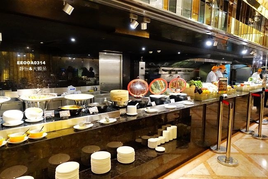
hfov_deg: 73.8
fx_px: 179
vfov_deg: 53.1
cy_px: 90
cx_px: 134
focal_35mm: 24
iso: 3200
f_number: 3.2
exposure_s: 1/80
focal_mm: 8.8
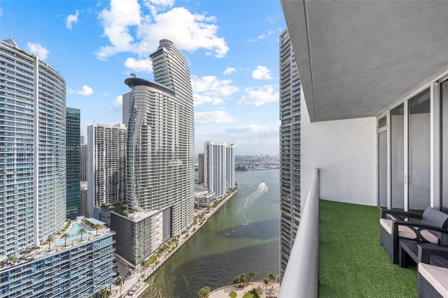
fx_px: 174
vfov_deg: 81.2
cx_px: 224
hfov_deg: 104.3
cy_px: 149
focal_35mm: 14
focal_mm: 14
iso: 64
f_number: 8
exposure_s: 1/30
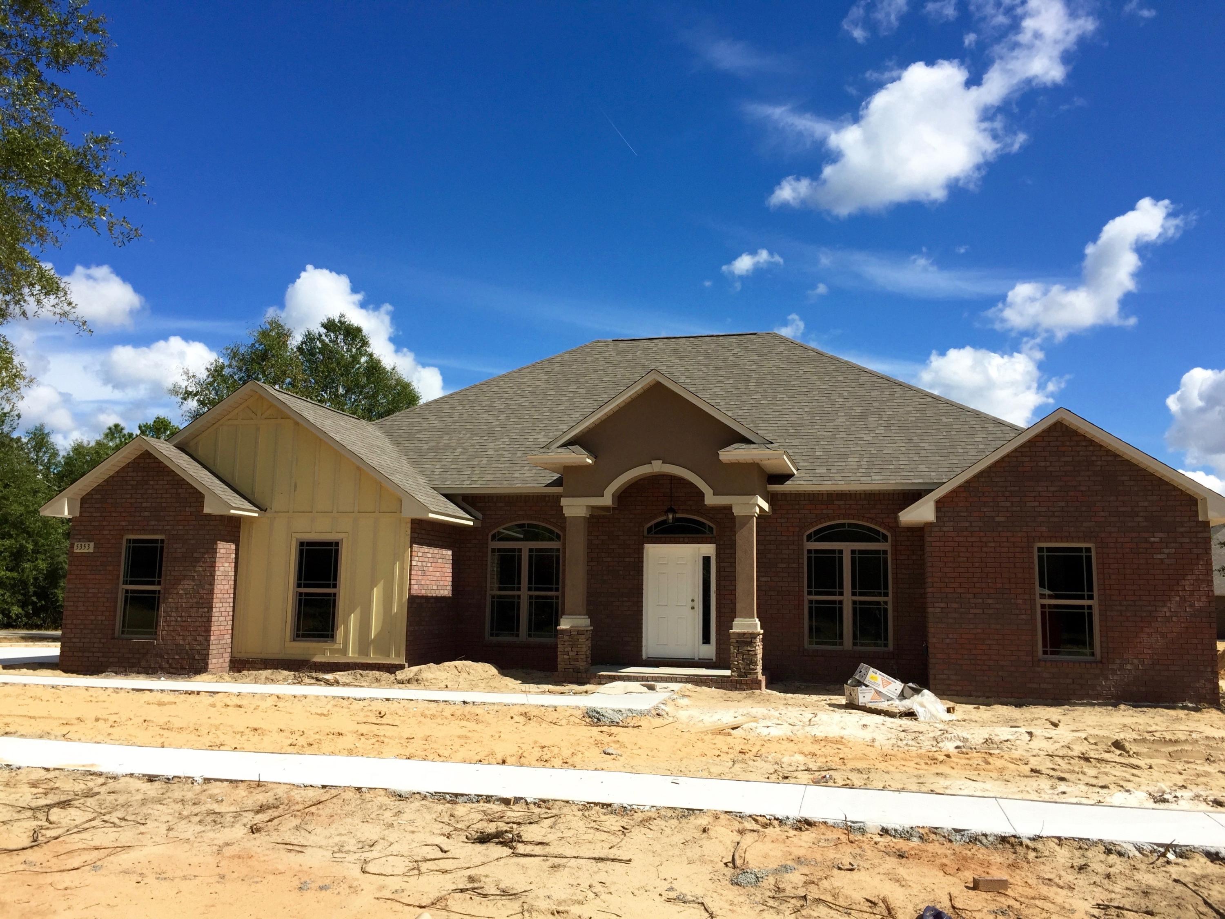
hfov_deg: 61.7
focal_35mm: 29
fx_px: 1026
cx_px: 612
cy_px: 460
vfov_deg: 48.2
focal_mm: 4.15
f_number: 2.2
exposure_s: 1/2083
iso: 32
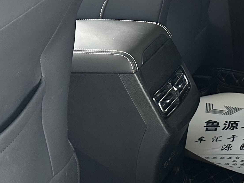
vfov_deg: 16.8
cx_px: 365
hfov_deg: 19.4
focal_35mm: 88
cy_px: 118
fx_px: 620
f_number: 1.78
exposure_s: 1/74
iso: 250
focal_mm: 6.86
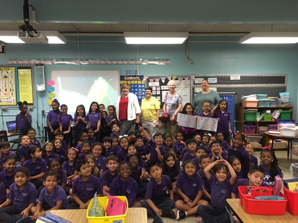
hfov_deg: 61.7
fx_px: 250
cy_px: 112
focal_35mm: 29
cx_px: 149
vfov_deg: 48.2
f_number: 2.2
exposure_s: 1/30
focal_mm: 4.15
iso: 125
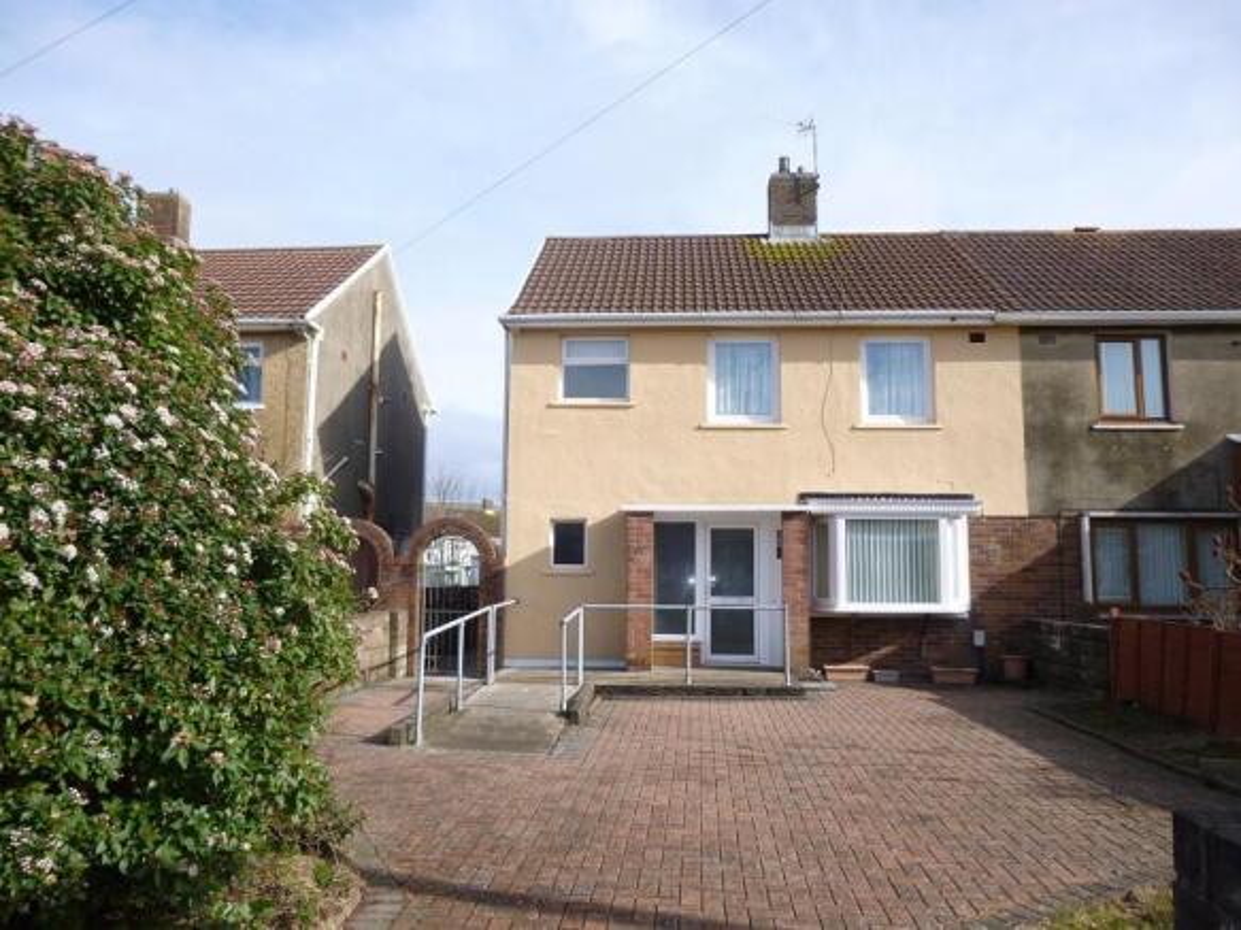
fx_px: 896
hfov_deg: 69.4
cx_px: 620
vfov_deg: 54.9
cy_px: 465
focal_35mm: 25
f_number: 3.1
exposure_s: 1/800
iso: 100
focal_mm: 4.5
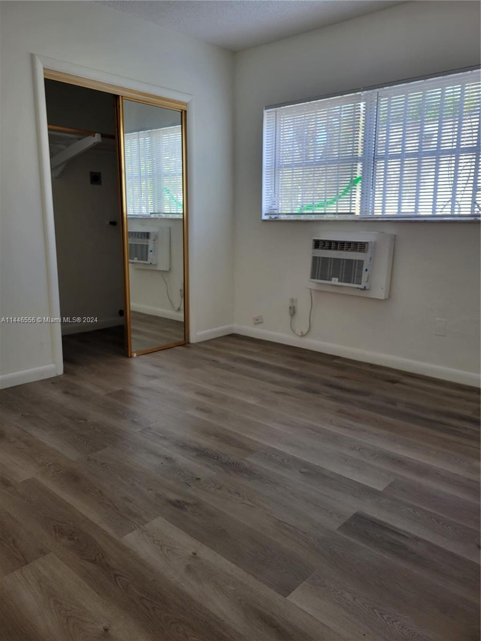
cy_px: 320
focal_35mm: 26
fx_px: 482
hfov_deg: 53.1
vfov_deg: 67.3
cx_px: 240
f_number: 1.8
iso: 64
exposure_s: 1/120
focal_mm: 5.4
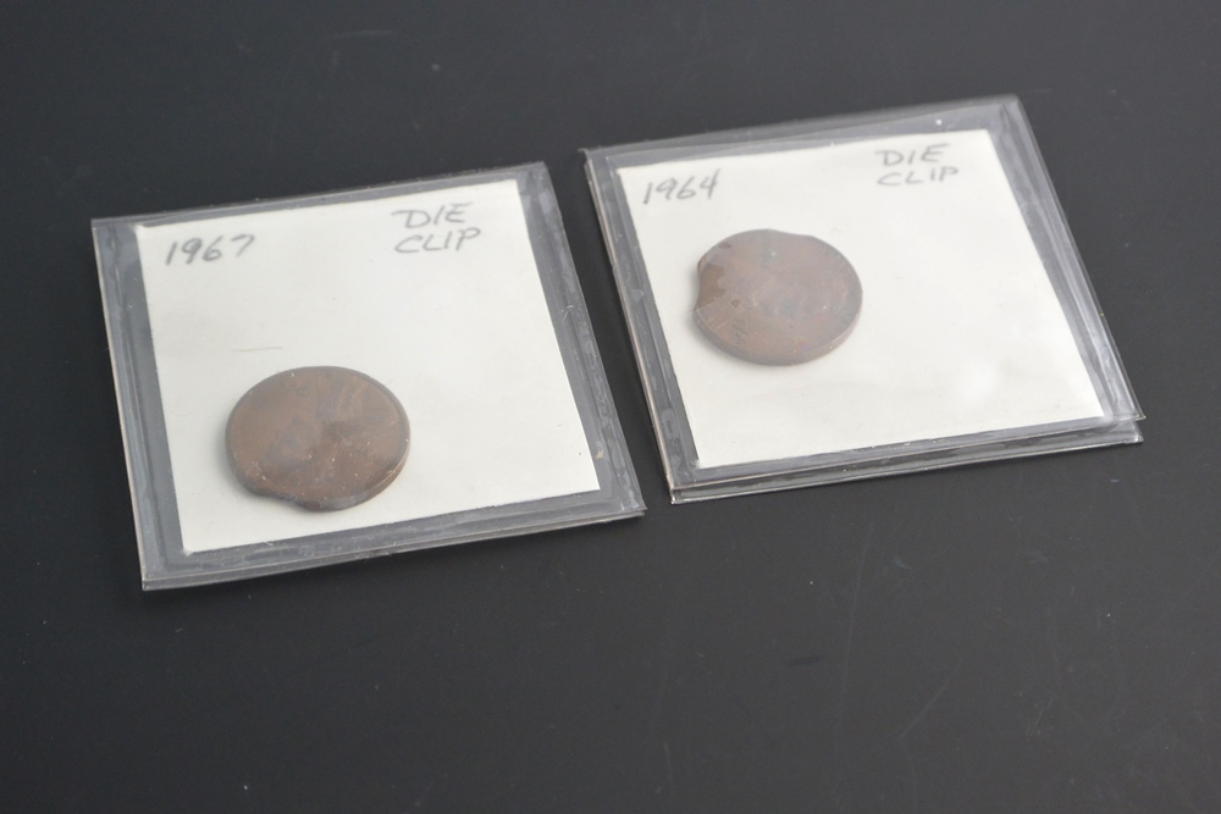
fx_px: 2747
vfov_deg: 16.9
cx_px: 610
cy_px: 407
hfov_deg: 25.1
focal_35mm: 81
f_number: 5.6
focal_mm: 30
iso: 560
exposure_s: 1/60
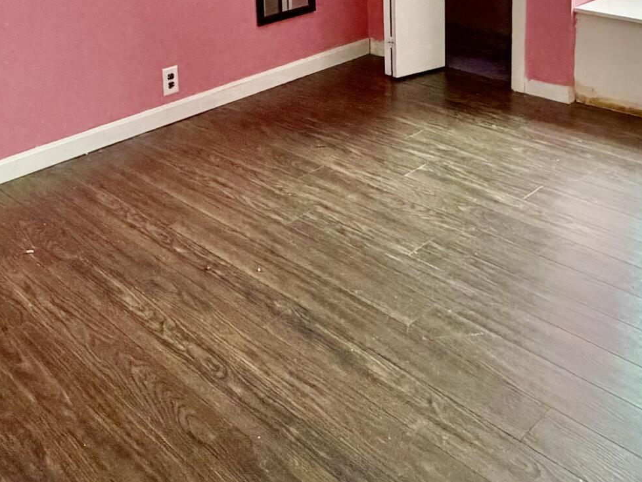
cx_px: 332
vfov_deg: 30.9
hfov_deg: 43.8
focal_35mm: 43
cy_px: -11
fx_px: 798
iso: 500
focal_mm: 2.22
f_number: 2.2
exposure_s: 1/60
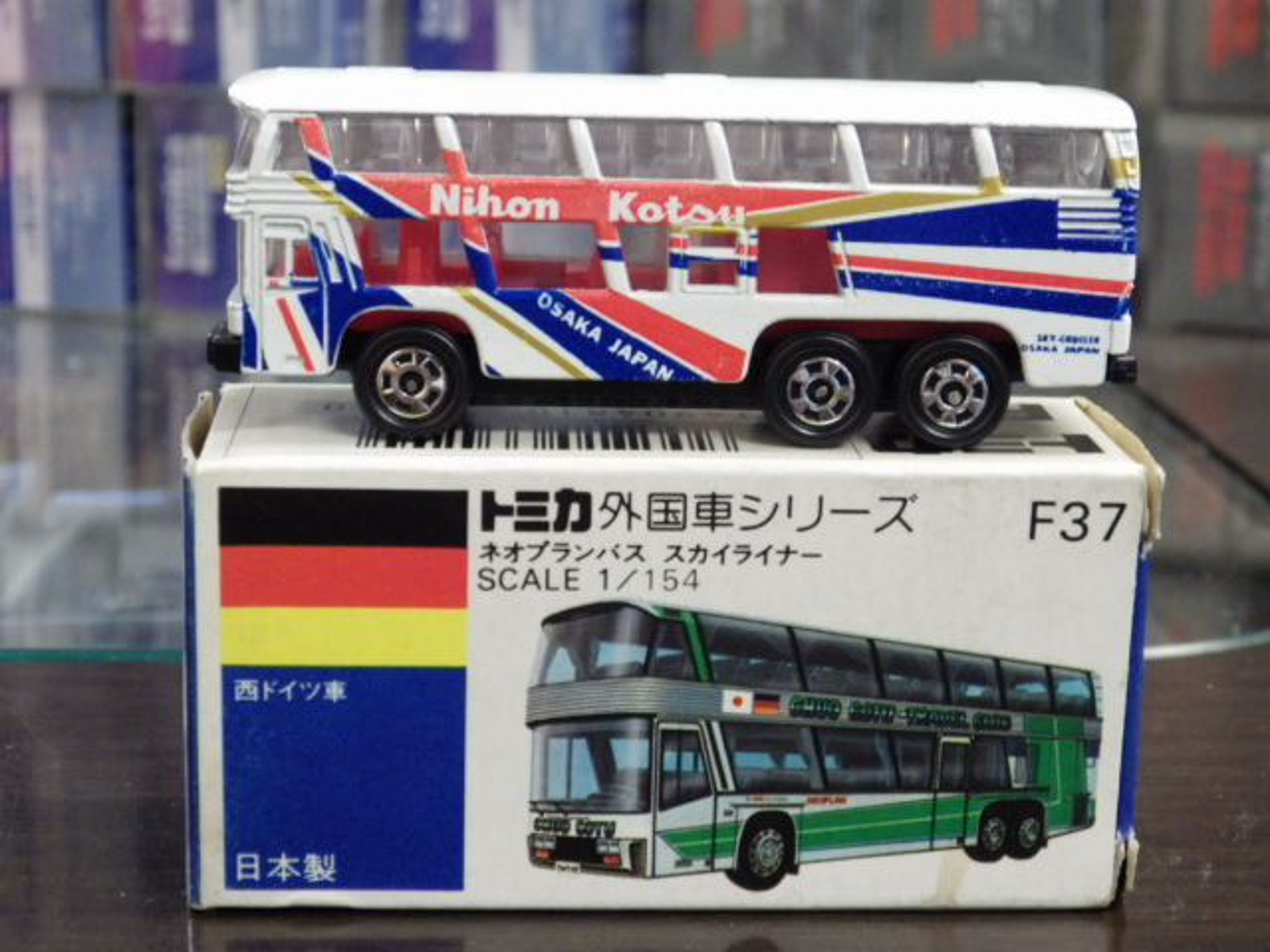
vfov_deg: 20.7
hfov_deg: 27.4
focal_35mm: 71
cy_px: 476
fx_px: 2605
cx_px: 635
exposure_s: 1/25
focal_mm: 12.8
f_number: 4.2
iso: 800
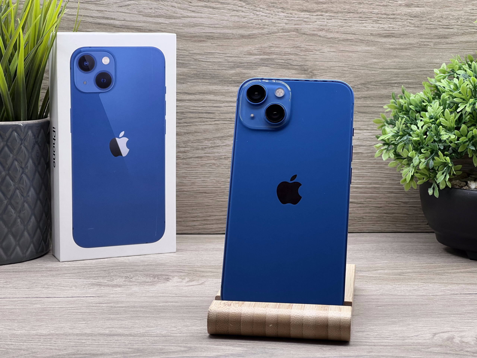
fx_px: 1061
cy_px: 179
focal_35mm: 77
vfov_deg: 19.1
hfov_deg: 25.3
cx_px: 238
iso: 80
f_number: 2.8
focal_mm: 9
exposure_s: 1/100
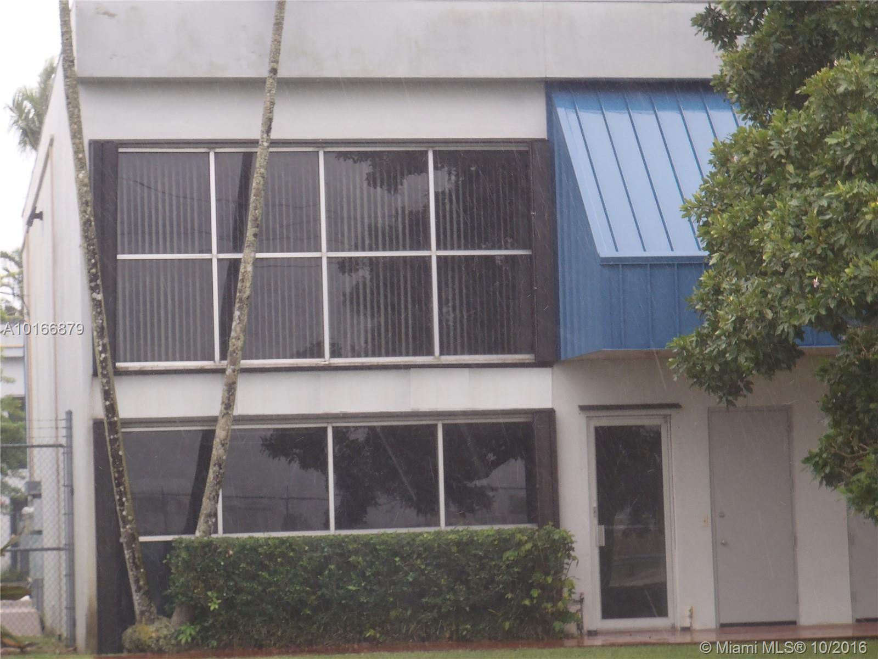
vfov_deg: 14.5
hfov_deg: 19.3
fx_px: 2587
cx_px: 439
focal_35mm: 102
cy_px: 330
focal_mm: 18.2
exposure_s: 1/100
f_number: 5.1
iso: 100
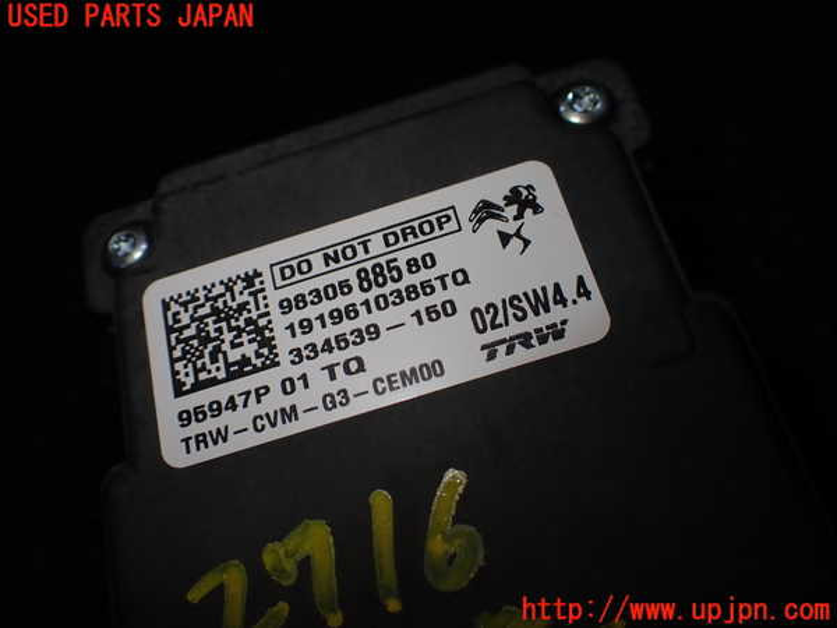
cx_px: 418
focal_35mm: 30
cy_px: 314
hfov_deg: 60.0
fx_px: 725
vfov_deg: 46.8
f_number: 3.2
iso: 100
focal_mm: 5.4
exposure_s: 1/160
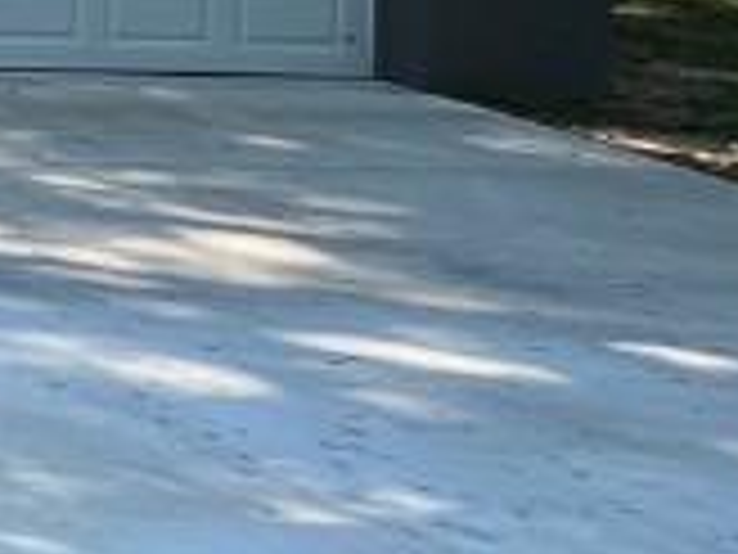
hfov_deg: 13.3
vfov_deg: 16.0
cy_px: -374
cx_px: -1228
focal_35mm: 81
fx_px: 1727
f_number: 1.8
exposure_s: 1/346
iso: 32
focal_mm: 1.57
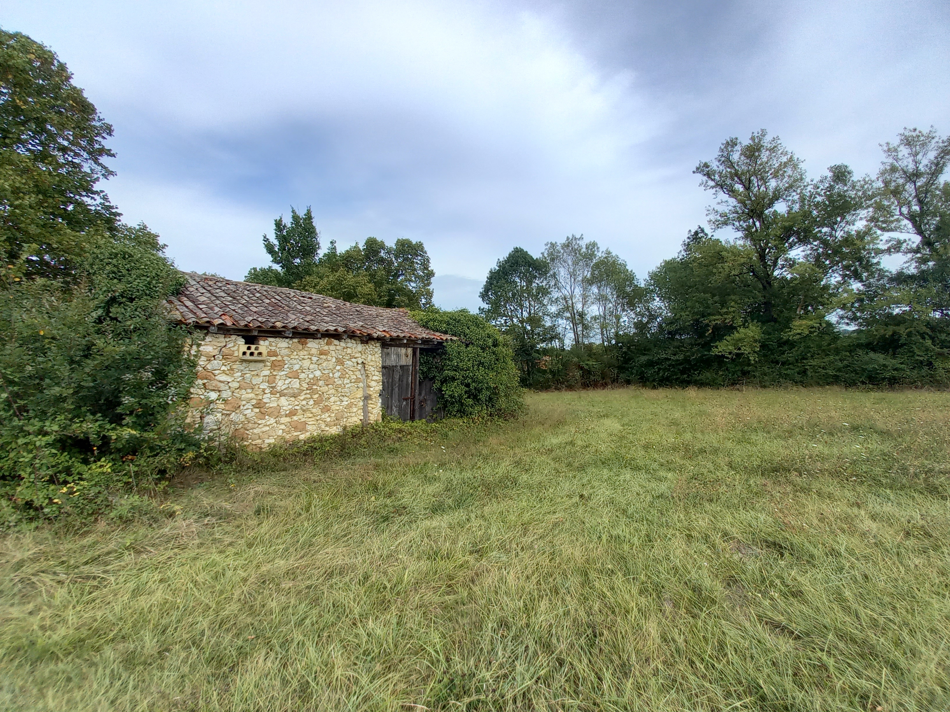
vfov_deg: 89.9
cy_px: 356
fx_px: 357
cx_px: 475
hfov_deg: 106.2
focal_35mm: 13
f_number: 2.2
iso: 40
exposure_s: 1/1014
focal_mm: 1.42
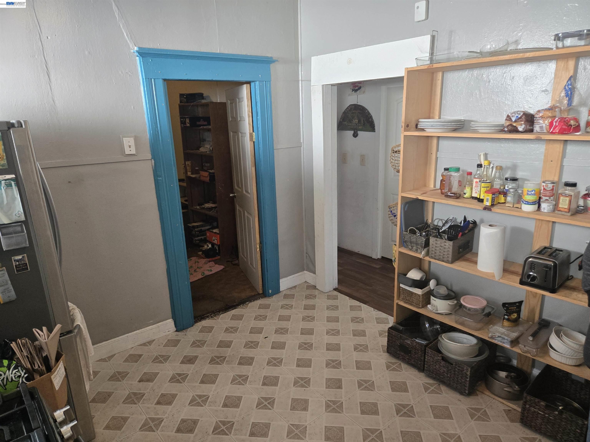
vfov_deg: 58.9
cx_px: 295
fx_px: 392
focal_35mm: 23
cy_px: 221
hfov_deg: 73.9
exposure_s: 1/120
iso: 250
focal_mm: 5.4
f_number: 1.8
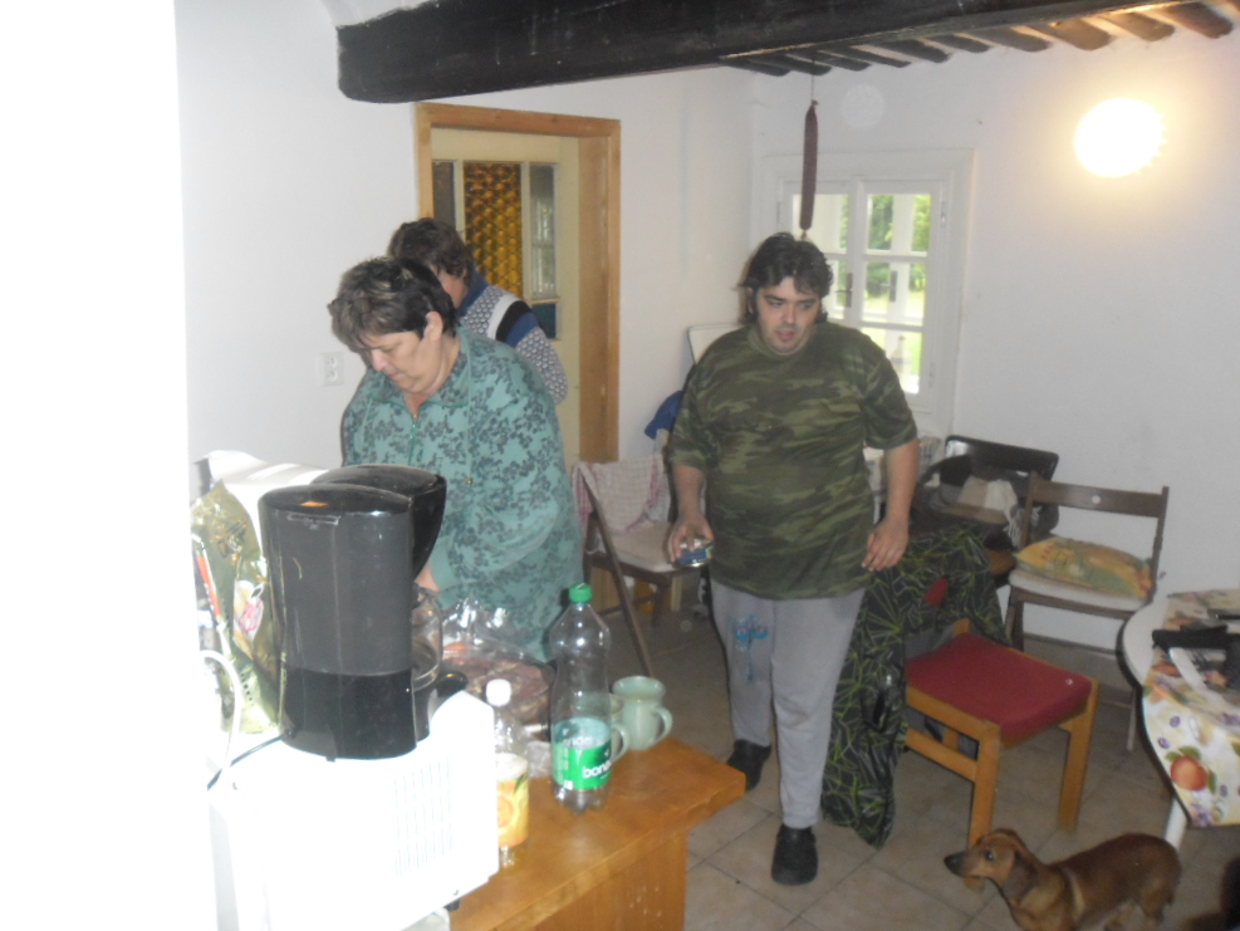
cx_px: 601
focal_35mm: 28
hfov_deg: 63.4
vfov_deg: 49.8
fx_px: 1003
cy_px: 459
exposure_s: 1/45
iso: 400
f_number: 3.5
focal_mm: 4.9
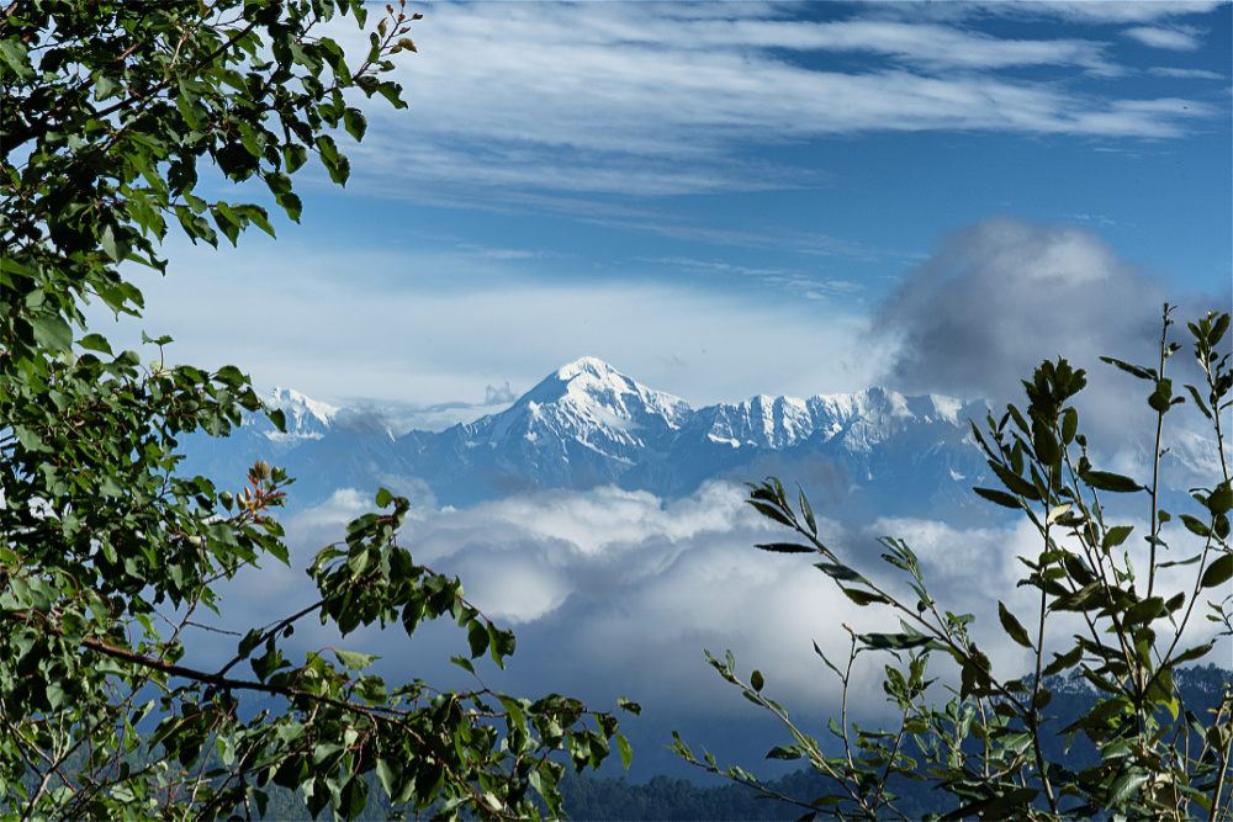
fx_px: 4624
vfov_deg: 10.2
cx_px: 616
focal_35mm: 135
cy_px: 411
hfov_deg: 15.2
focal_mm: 135
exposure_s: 1/200
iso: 100
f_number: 16
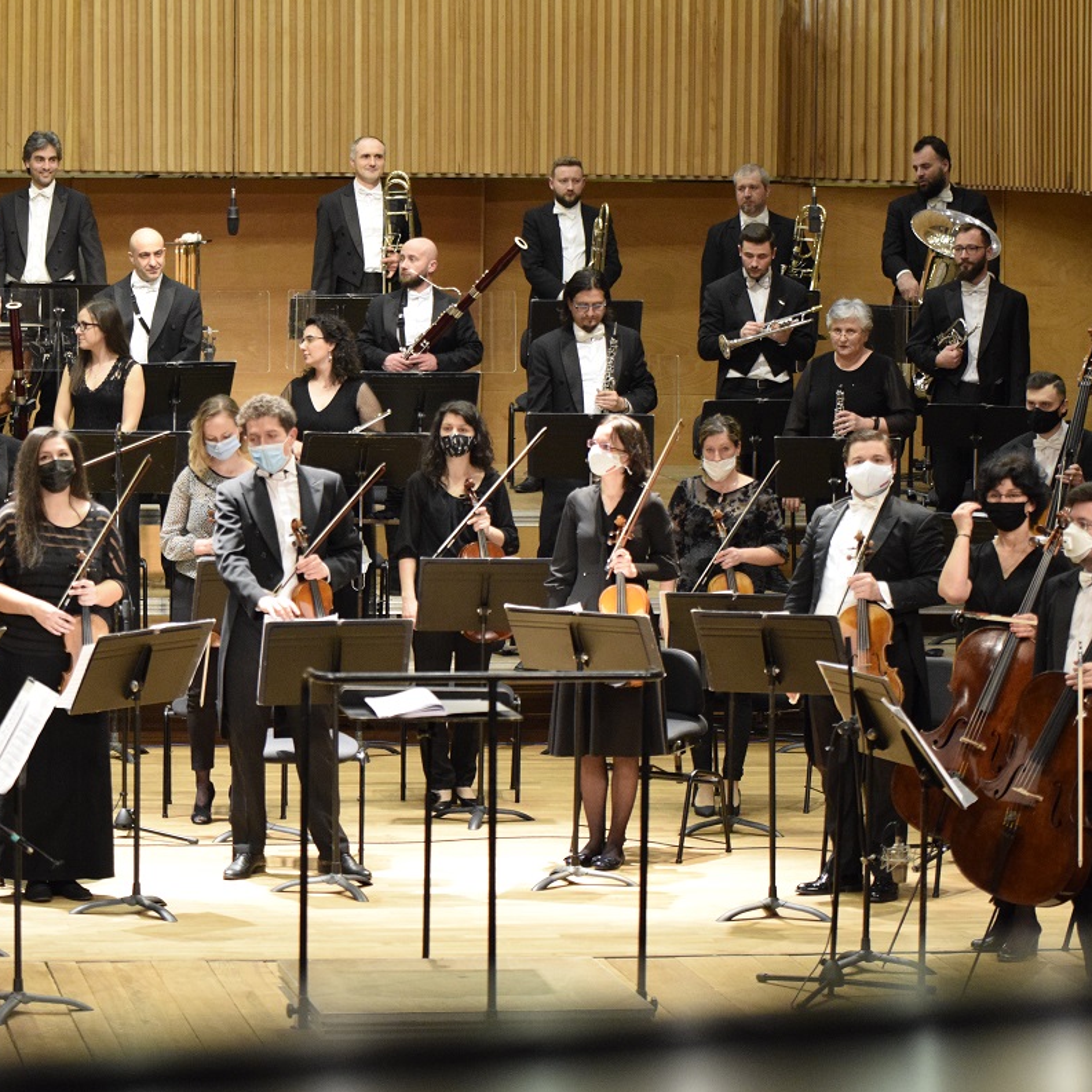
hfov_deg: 12.9
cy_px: 549
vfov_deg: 12.9
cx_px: 278
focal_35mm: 135
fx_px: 4818
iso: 3200
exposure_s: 1/320
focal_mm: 70
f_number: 2.8
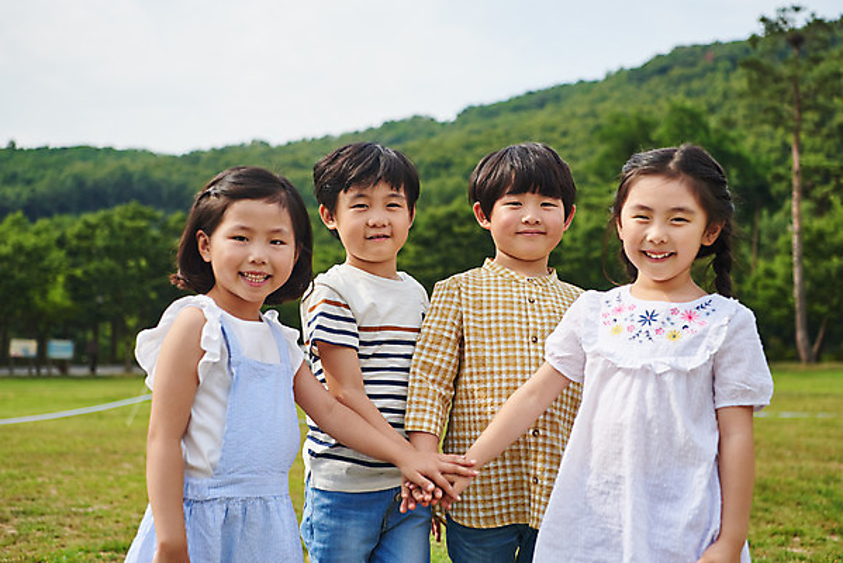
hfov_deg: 48.4
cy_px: 282
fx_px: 937
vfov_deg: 33.4
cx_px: 422
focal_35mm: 40
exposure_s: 1/4000
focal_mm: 40
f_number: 2.8
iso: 250
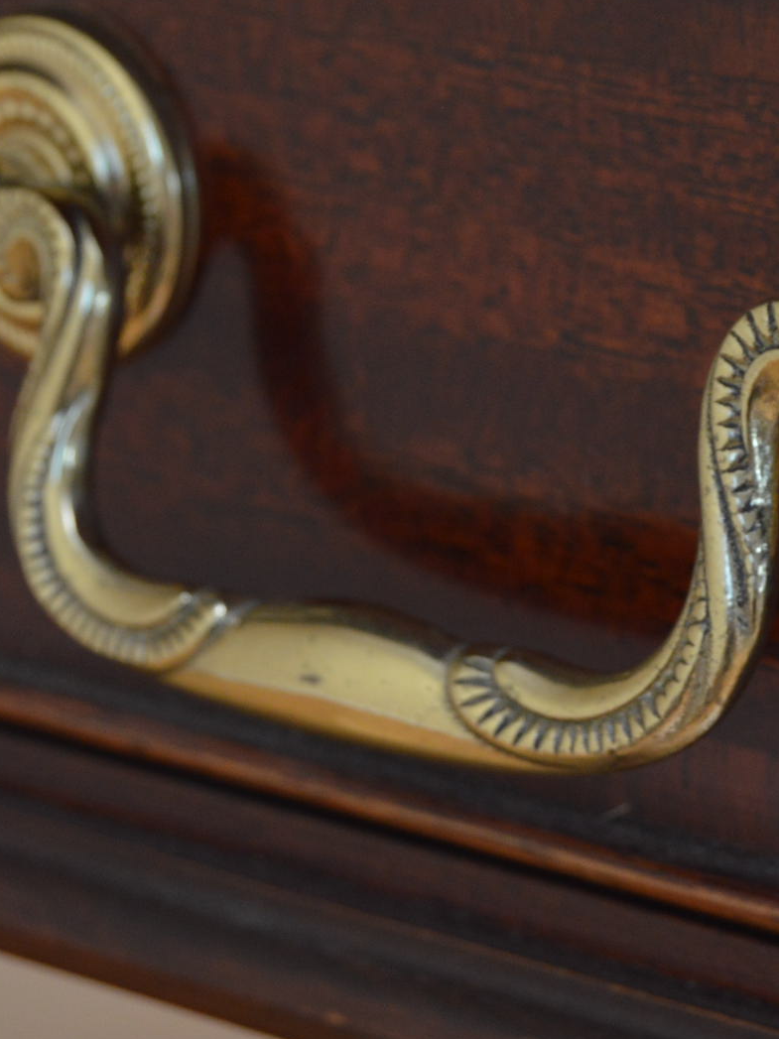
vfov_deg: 10.6
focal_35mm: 186
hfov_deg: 8.0
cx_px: 463
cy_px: 360
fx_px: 5594
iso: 400
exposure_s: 1/80
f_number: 5.3
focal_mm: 45
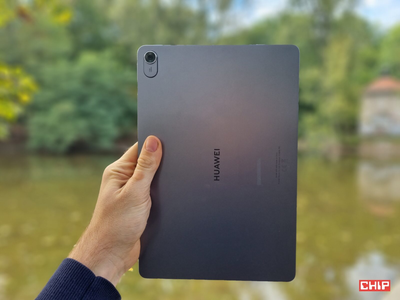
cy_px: 150
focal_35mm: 26
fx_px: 300
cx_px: 200
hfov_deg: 67.3
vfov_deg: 53.1
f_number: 1.8
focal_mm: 5.4
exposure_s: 1/222
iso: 50
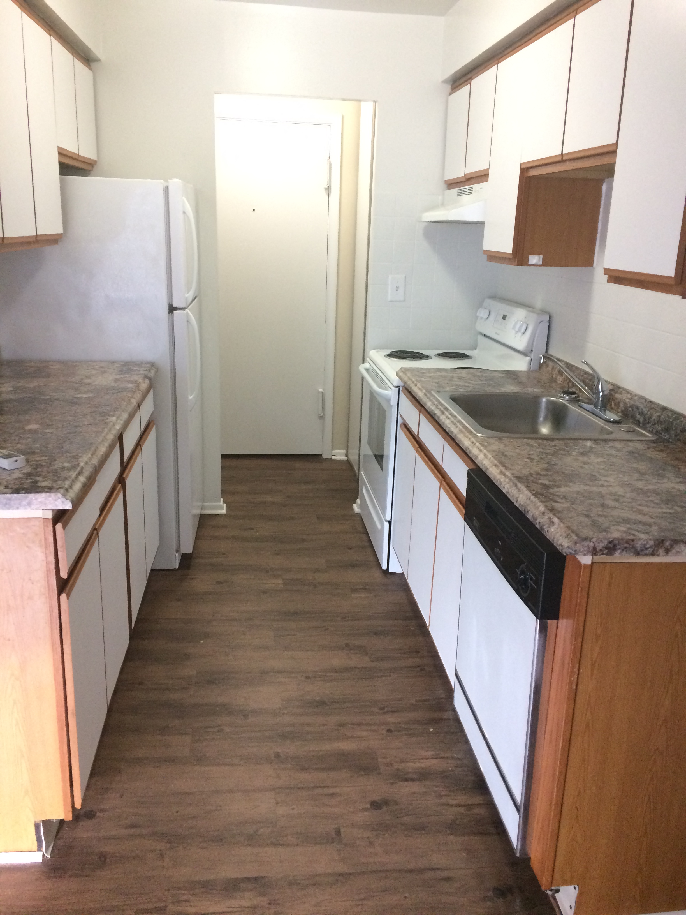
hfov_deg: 48.2
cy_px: 458
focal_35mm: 29
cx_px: 343
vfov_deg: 61.7
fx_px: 766
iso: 160
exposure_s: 1/30
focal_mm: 4.15
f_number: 2.2
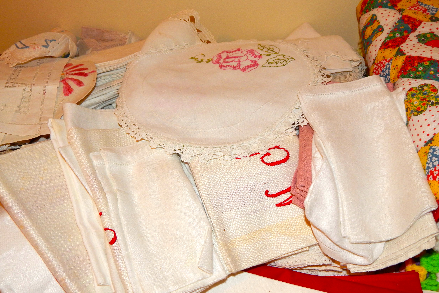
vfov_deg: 35.9
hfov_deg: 51.9
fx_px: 451
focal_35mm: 37
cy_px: 153
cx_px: 217
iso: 200
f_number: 3.3
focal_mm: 6.1
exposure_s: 1/30
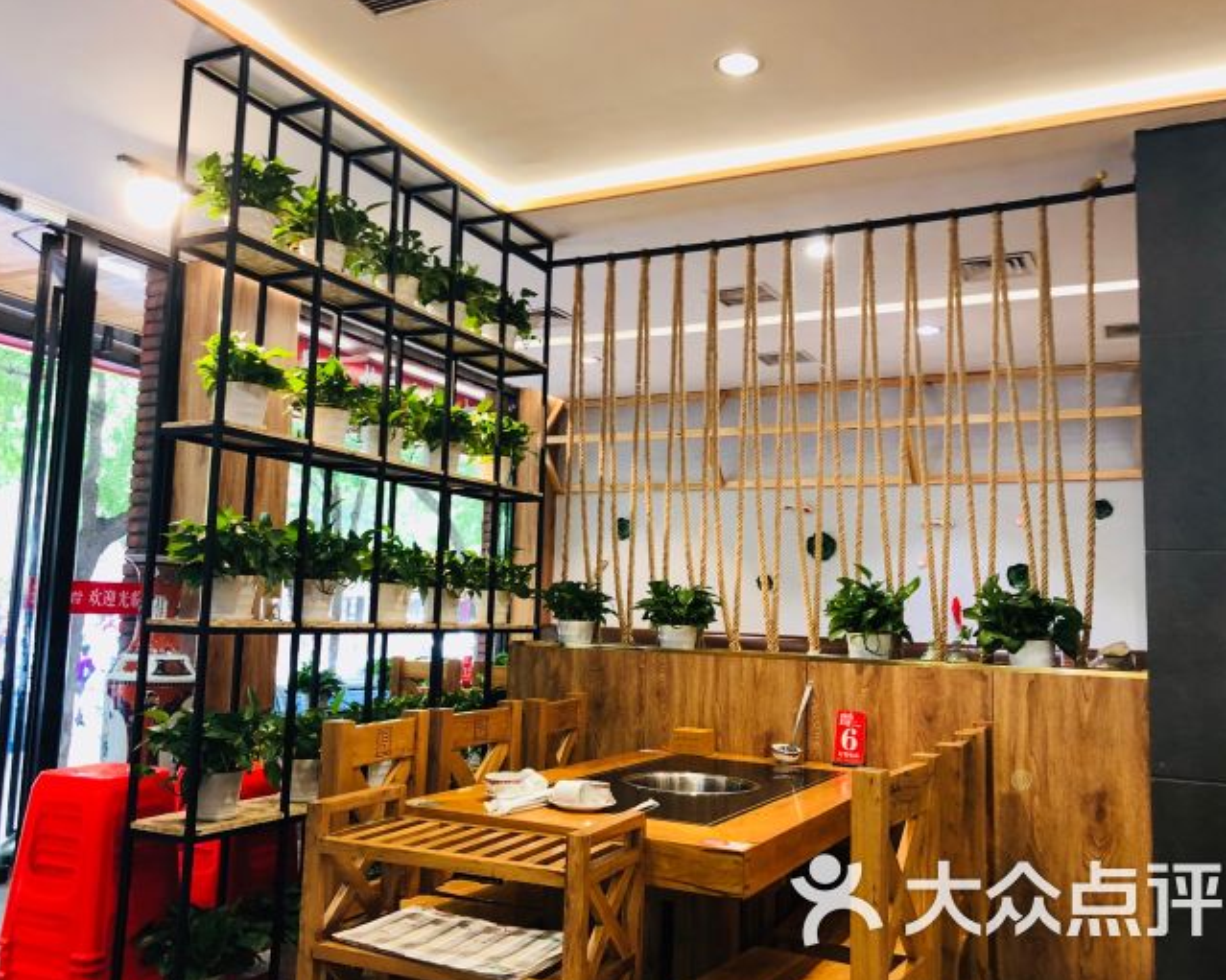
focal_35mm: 31
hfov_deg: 57.2
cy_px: 496
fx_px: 1125
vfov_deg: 47.1
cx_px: 601
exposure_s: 1/17
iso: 40
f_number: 1.8
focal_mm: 3.99
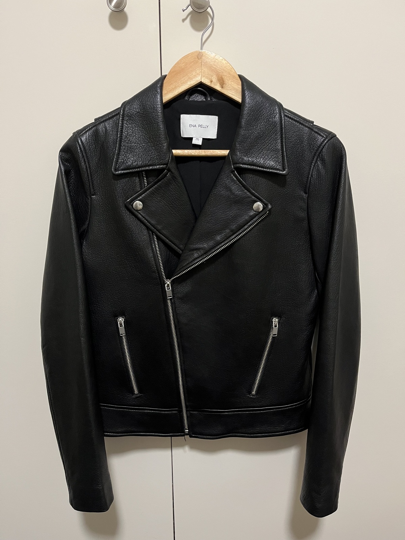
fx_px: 406
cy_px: 270
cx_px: 202
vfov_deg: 67.3
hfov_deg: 53.1
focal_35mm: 26
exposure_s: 1/25
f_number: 1.6
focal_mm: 5.1
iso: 500
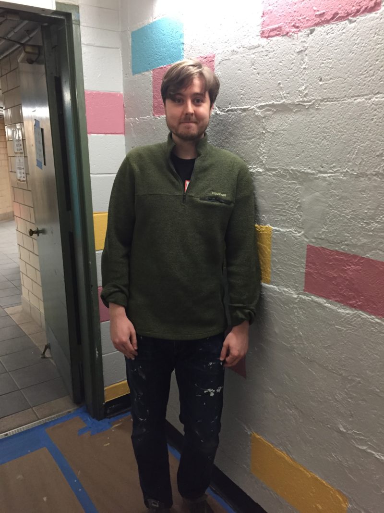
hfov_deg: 48.2
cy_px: 256
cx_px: 192
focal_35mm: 29
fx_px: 429
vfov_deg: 61.7
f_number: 2.2
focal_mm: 4.15
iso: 160
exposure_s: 1/30
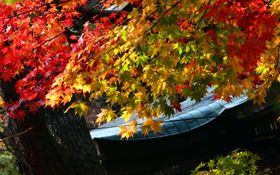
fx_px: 1403
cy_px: 65
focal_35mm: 184
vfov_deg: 7.1
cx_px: 140
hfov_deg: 11.4
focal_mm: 120
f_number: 10
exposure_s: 1/400
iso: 800
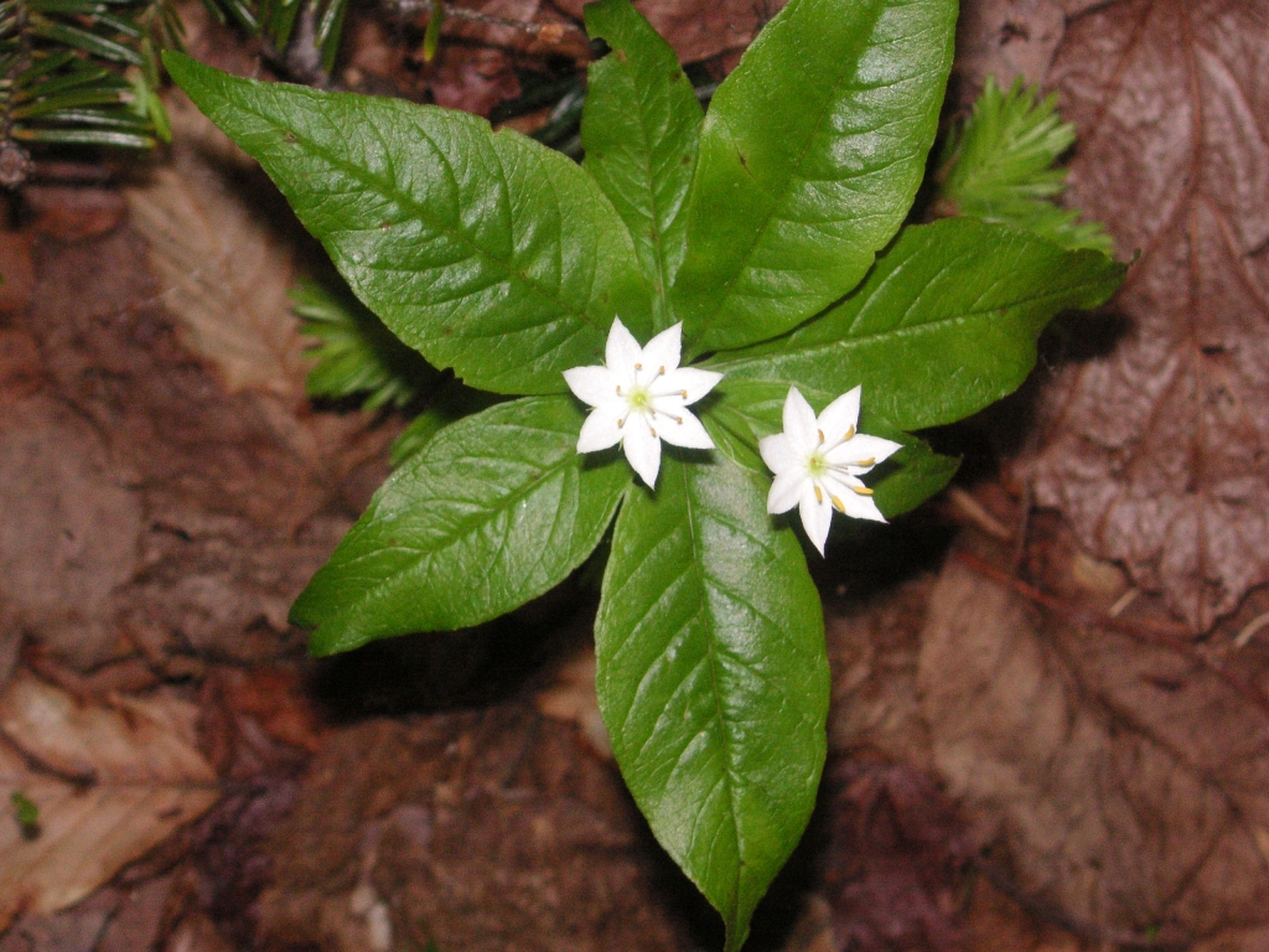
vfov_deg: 14.8
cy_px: 476
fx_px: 3666
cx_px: 634
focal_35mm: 100
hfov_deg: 19.6
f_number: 13
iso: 160
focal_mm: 16.6
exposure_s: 1/90
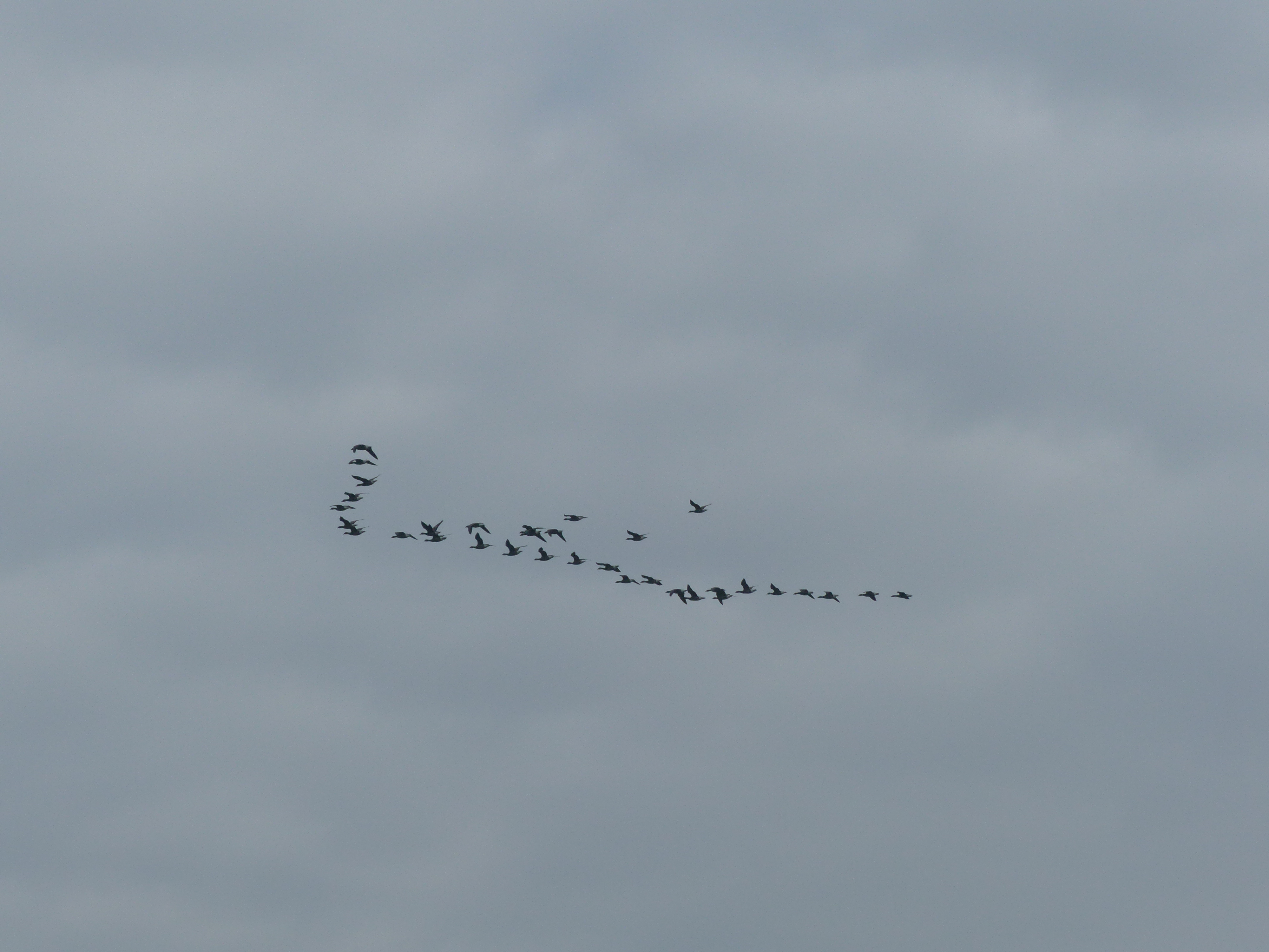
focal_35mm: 145
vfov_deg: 10.2
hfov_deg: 13.6
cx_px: 634
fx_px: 5316
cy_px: 476
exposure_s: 1/1600
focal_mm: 26.1
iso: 100
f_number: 5
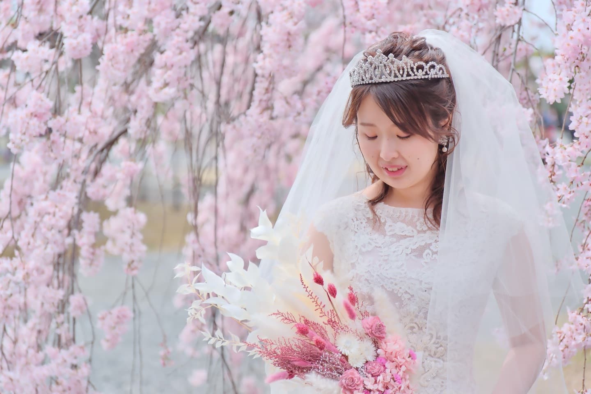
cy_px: 197
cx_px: 296
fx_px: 1724
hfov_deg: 19.5
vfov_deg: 13.0
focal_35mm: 105
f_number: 2.8
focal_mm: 70
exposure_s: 1/2000
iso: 800
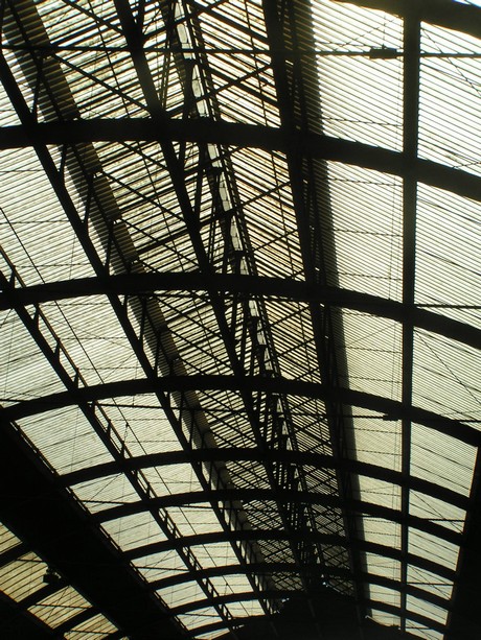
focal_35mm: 82
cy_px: 320
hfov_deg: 18.0
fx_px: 1519
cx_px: 240
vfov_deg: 23.8
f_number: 6.3
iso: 50
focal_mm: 12.6
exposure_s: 1/400
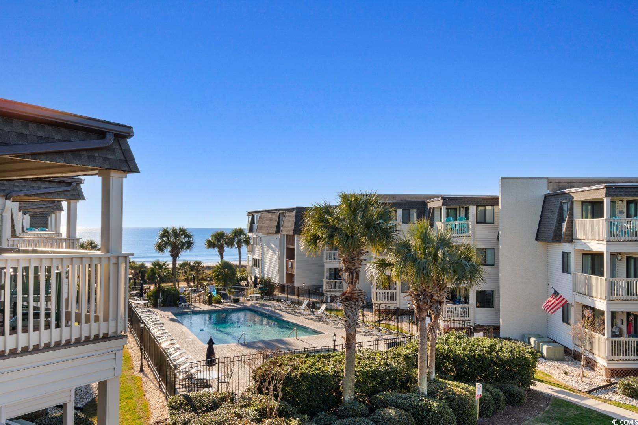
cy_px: 212
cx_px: 319
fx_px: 532
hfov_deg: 61.9
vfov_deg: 43.6
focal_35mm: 30
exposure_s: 1/200
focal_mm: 20
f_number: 11
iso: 100
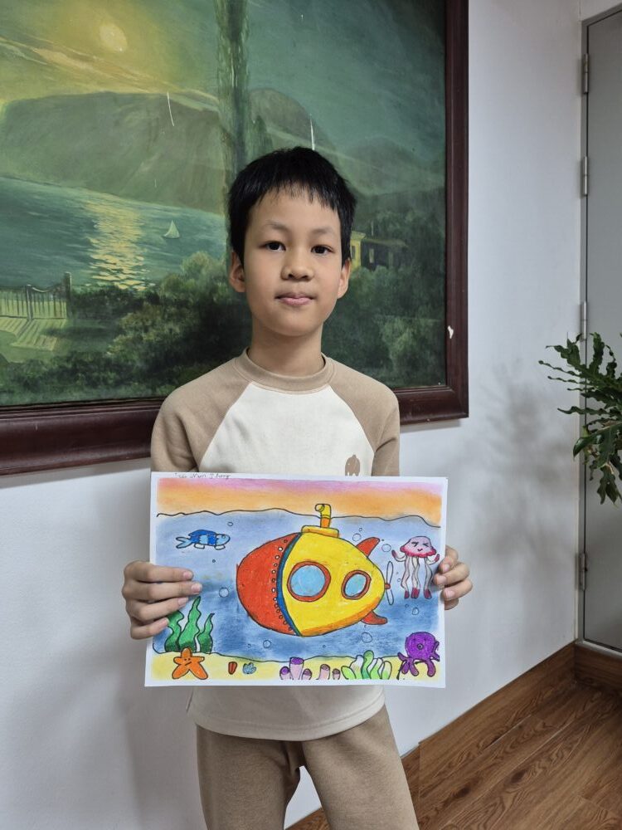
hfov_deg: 58.9
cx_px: 311
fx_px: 551
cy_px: 415
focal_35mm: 23
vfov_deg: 73.9
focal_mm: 5.4
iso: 160
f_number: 1.8
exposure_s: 1/100
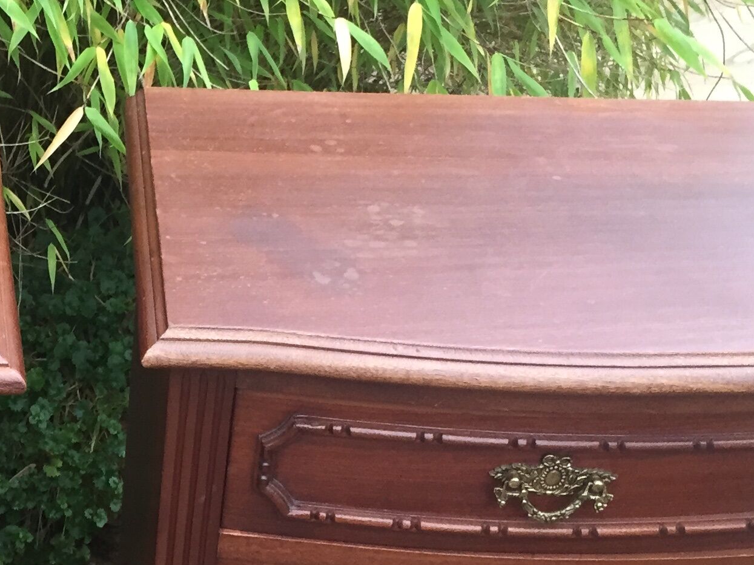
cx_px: 53
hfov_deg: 24.8
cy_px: 469
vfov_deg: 19.2
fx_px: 1656
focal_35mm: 76
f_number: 2.2
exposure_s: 1/30
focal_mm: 4.15
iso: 125
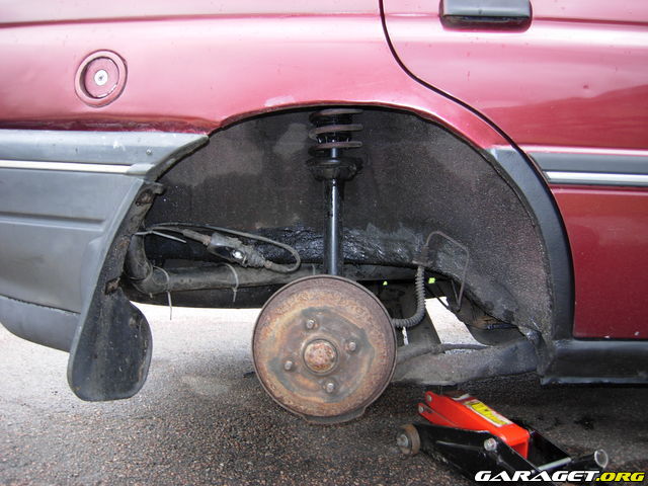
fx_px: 674
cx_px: 324
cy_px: 243
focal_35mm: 36
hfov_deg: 51.4
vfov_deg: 39.7
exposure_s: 1/82.9
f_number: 2.7
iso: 50
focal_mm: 7.5
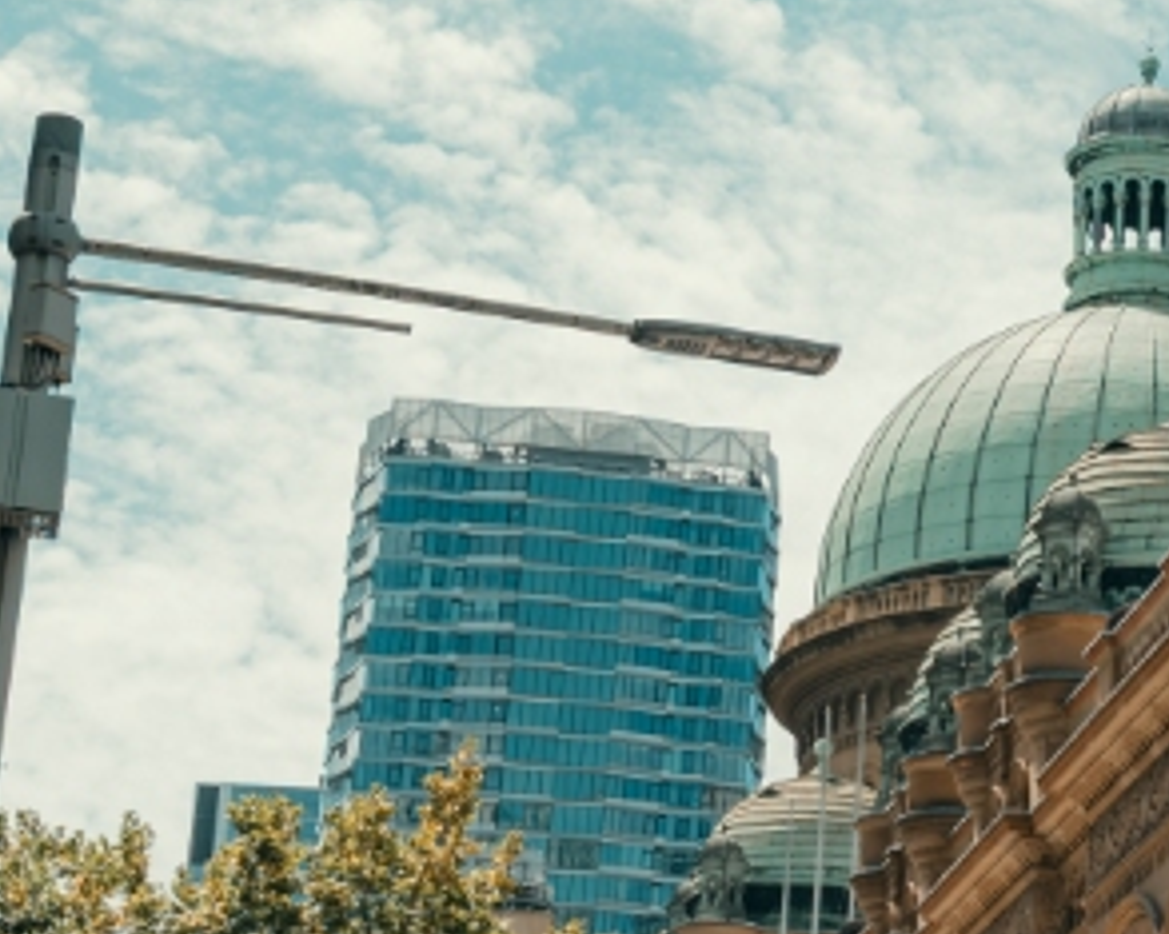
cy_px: 473
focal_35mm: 120
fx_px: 4149
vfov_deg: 12.8
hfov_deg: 14.7
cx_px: 1855
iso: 200
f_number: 8
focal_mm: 30.3
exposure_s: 1/220
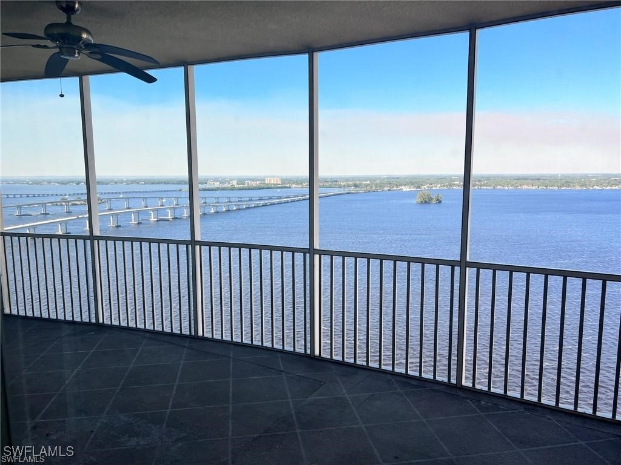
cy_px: 232
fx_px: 466
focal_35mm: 26
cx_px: 310
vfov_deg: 53.1
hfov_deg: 67.3
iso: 50
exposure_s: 1/1266
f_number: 1.5
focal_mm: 5.7
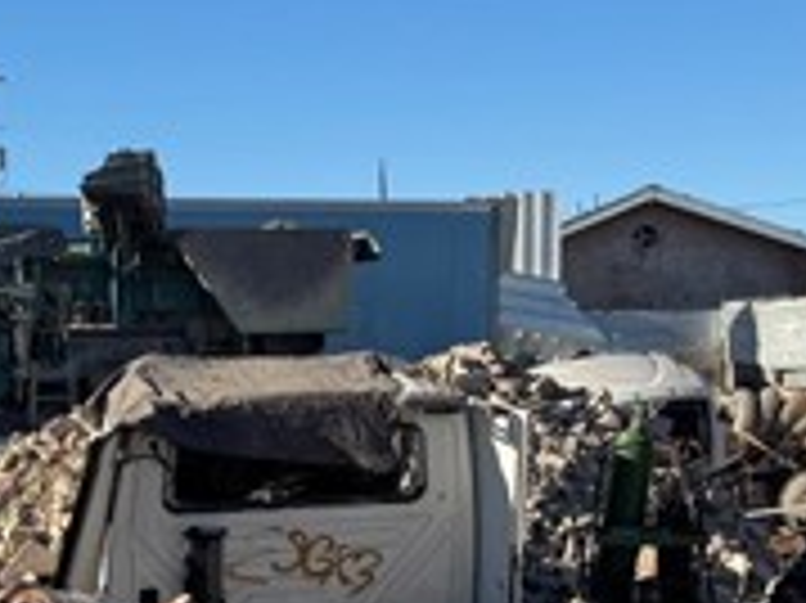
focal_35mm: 86
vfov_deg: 17.0
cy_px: 518
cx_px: 180
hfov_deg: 22.5
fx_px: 2001
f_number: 1.78
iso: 80
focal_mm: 6.76
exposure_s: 1/3247
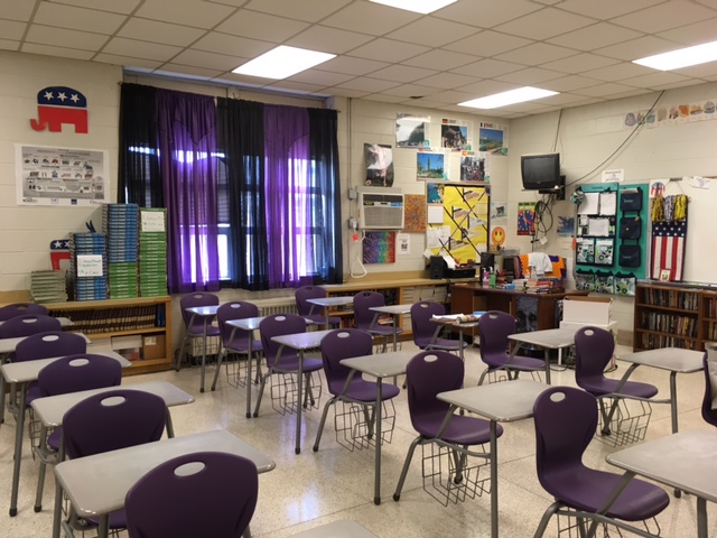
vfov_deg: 48.2
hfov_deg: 61.7
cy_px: 269
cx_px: 358
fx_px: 601
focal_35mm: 29
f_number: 2.2
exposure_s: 1/30
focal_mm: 4.15
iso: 80
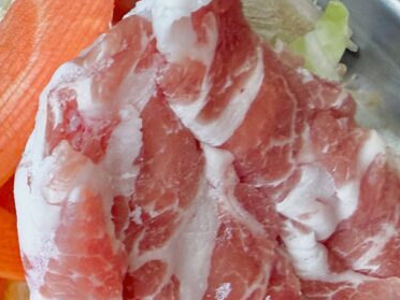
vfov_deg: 21.4
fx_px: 763
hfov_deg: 26.6
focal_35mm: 66
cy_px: 309
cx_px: -61
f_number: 2.2
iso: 160
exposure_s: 1/50
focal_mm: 2.22
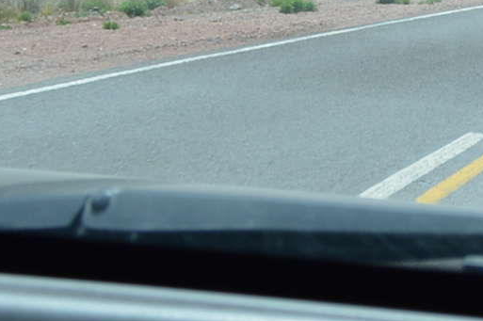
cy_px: -473
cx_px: 975
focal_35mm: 176
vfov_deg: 7.3
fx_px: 2359
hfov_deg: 10.7
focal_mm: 20
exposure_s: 1/200
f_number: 7.1
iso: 100
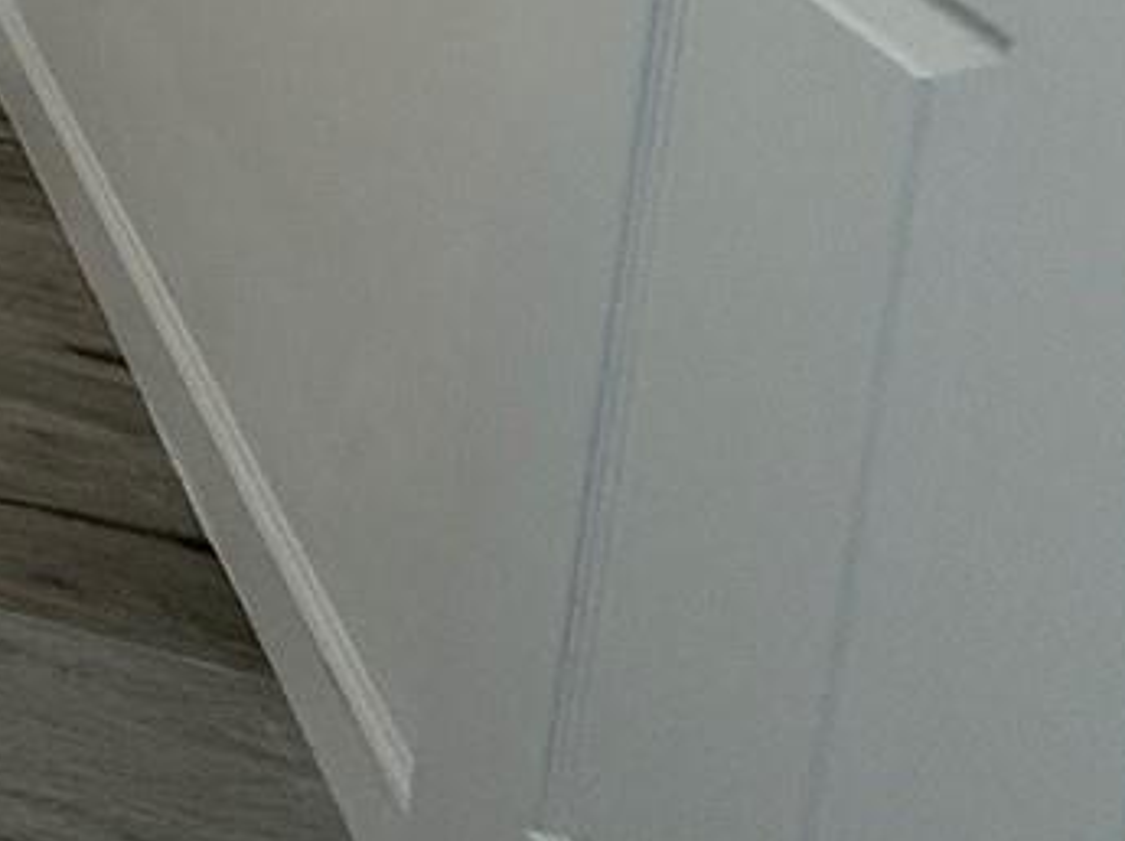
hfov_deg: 16.3
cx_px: -1435
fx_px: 2110
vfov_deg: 15.9
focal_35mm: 65
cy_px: -975
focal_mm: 2.22
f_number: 2.2
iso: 100
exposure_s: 1/120
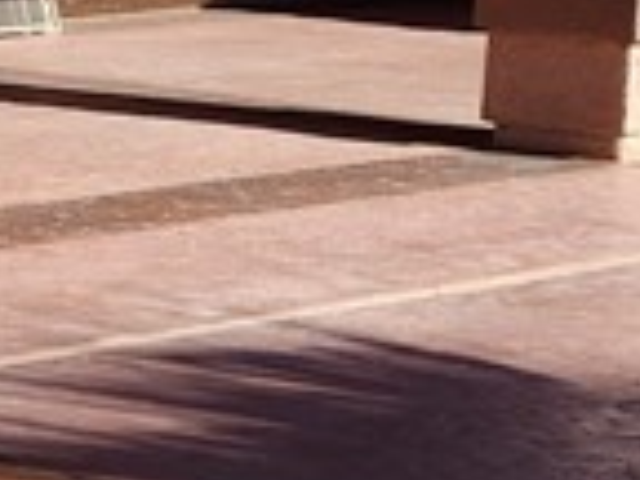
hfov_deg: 10.6
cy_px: 236
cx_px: -836
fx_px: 3014
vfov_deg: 9.1
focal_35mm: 163
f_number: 1.8
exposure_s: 1/728
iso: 12
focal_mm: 6.4
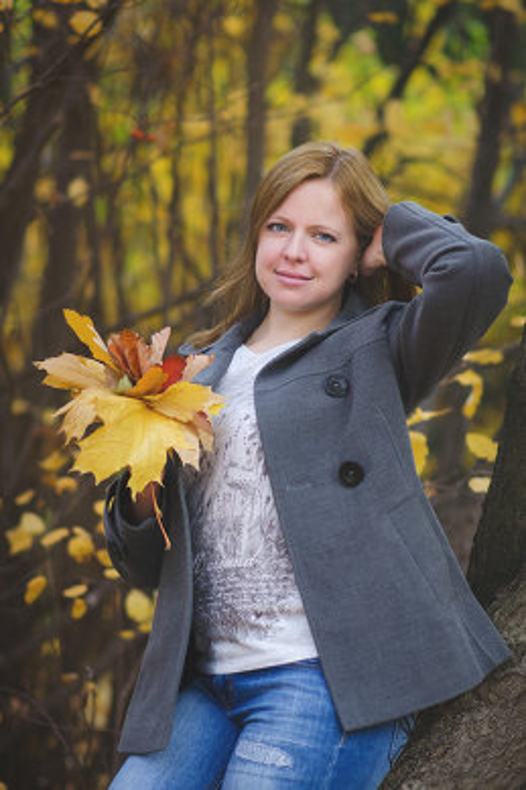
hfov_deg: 10.7
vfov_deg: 16.1
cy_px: 395
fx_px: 2797
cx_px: 263
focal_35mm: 128
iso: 160
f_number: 2
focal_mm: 85
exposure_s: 1/400
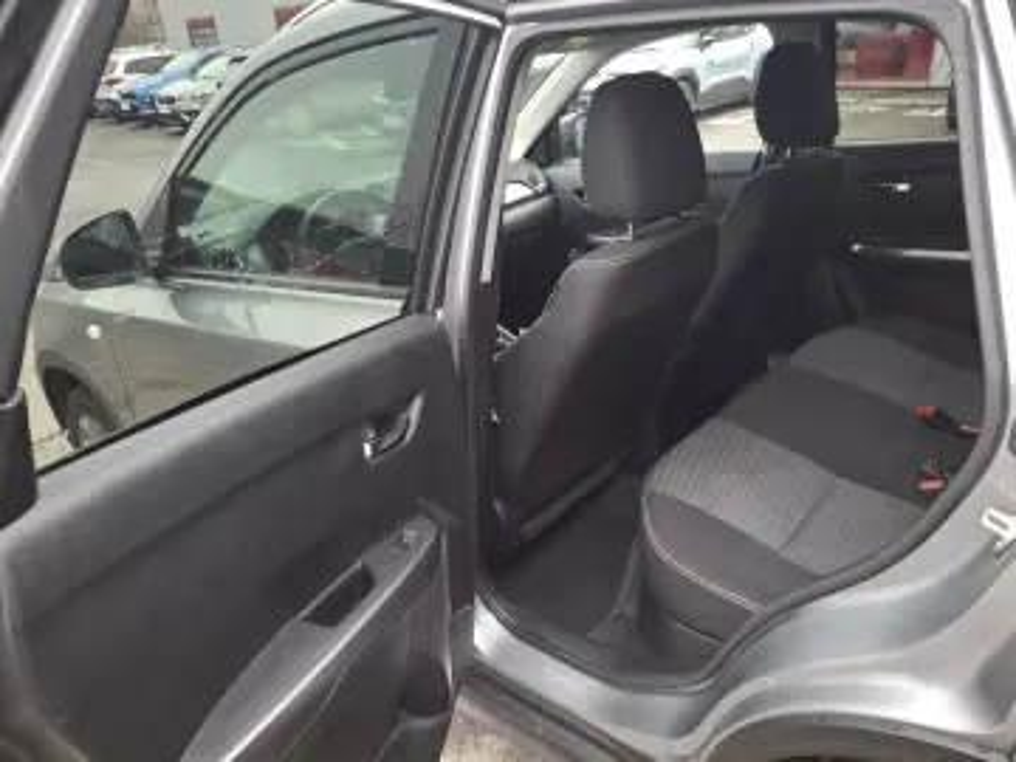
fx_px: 734
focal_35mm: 25
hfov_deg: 69.4
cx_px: 508
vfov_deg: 54.9
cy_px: 381
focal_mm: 4.69
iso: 200
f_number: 1.8
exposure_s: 1/100
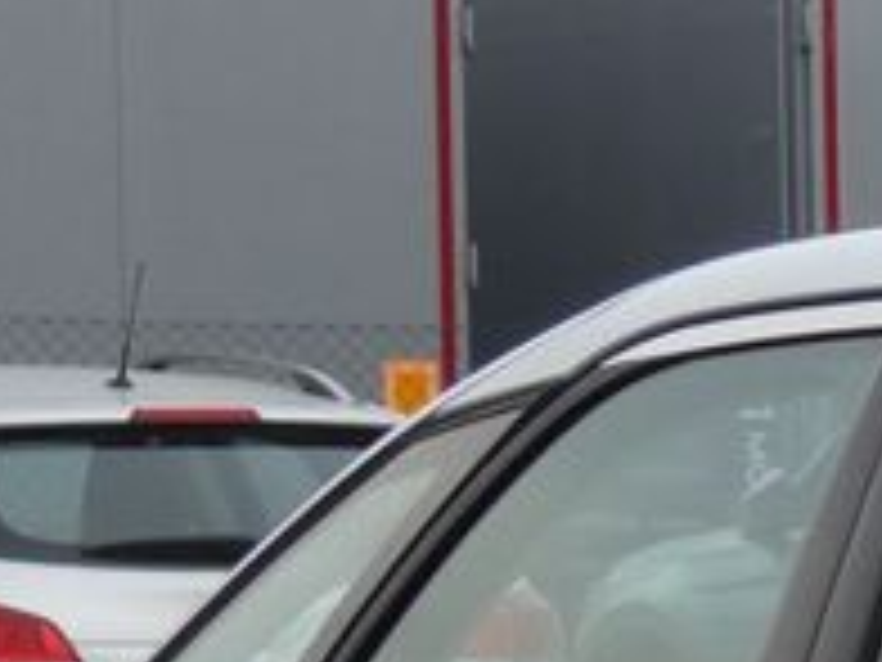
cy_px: 1333
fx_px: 7720
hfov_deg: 6.3
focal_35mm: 303
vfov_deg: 4.8
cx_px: 1845
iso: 80
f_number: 5.6
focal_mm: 10.4
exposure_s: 1/160
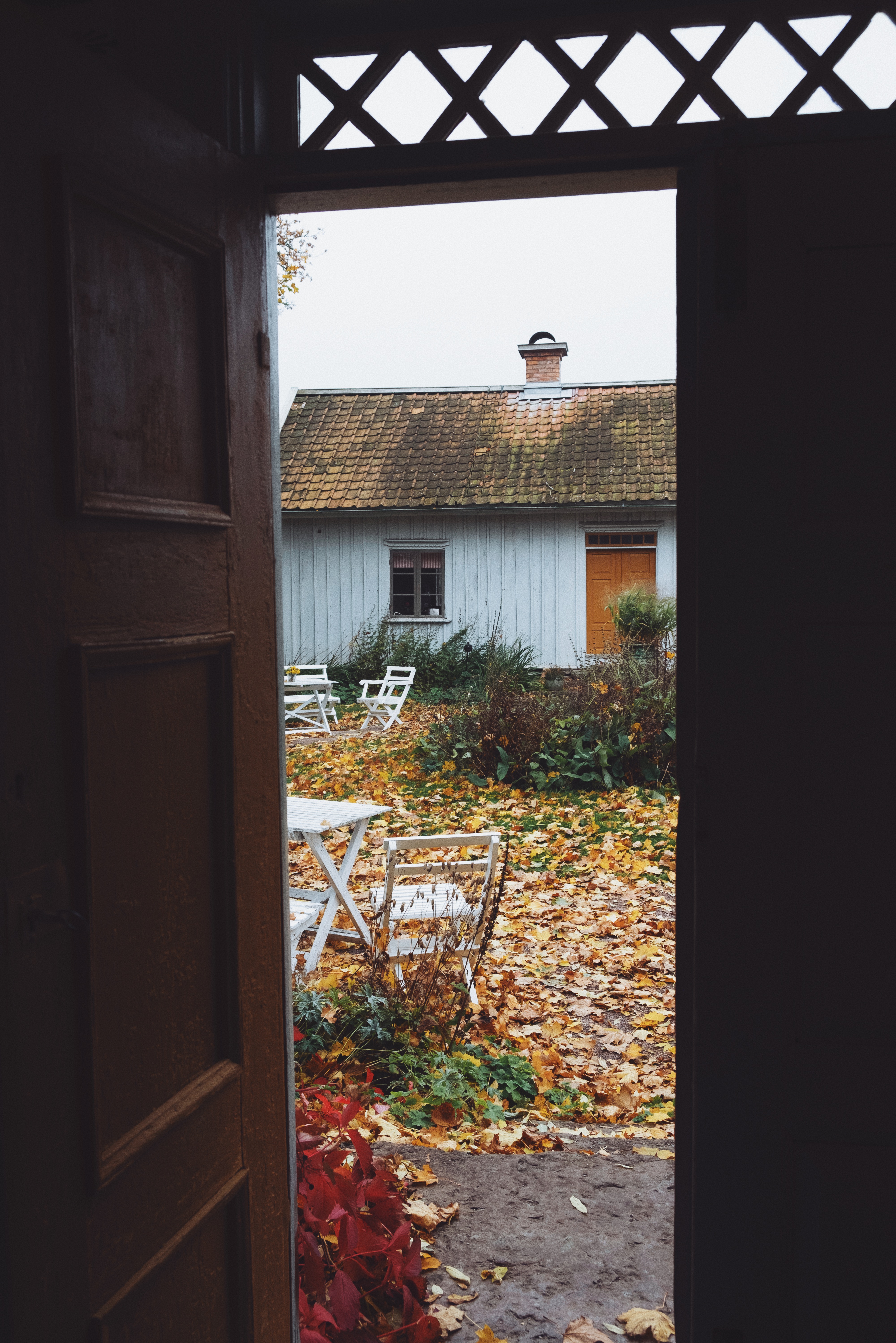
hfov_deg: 42.3
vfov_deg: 60.3
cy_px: 672
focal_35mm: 31
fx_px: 1157
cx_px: 448
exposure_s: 1/140
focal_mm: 20.5
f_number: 5
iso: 800
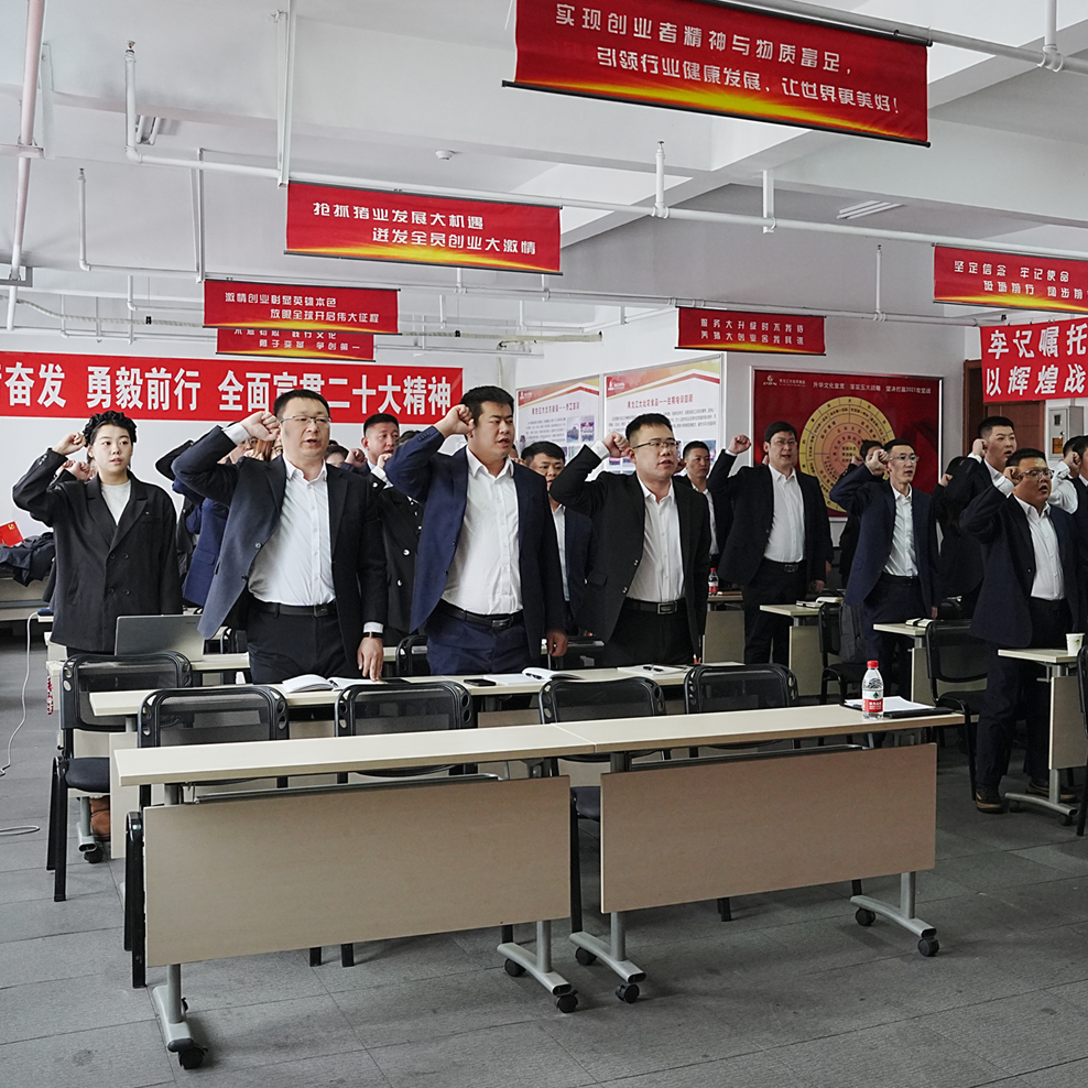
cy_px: 542
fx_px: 1455
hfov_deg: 40.0
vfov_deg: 41.0
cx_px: 798
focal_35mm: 41
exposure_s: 1/125
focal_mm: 31.7
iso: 3200
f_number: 8
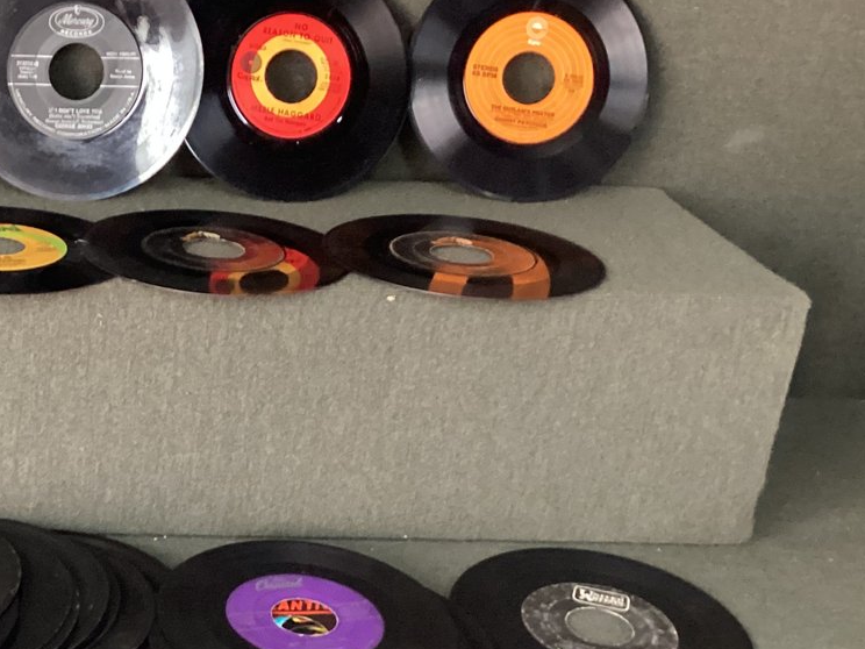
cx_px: 2
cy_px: 507
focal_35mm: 63
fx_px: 1574
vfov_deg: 23.0
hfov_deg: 28.8
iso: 500
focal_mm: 3.3
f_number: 2.4
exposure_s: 1/30
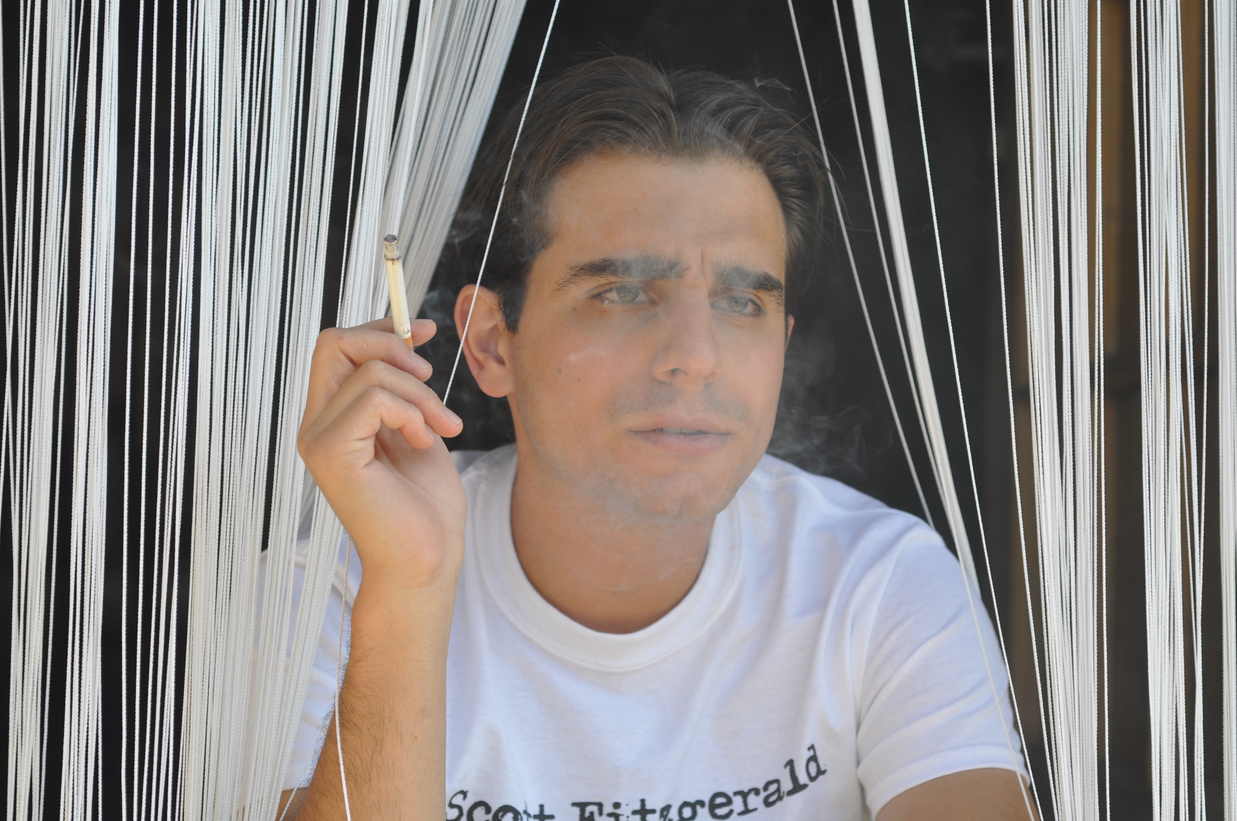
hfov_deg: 22.6
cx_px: 618
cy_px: 410
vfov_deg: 15.2
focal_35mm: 90
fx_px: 3089
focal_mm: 60
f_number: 4.5
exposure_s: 1/320
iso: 200
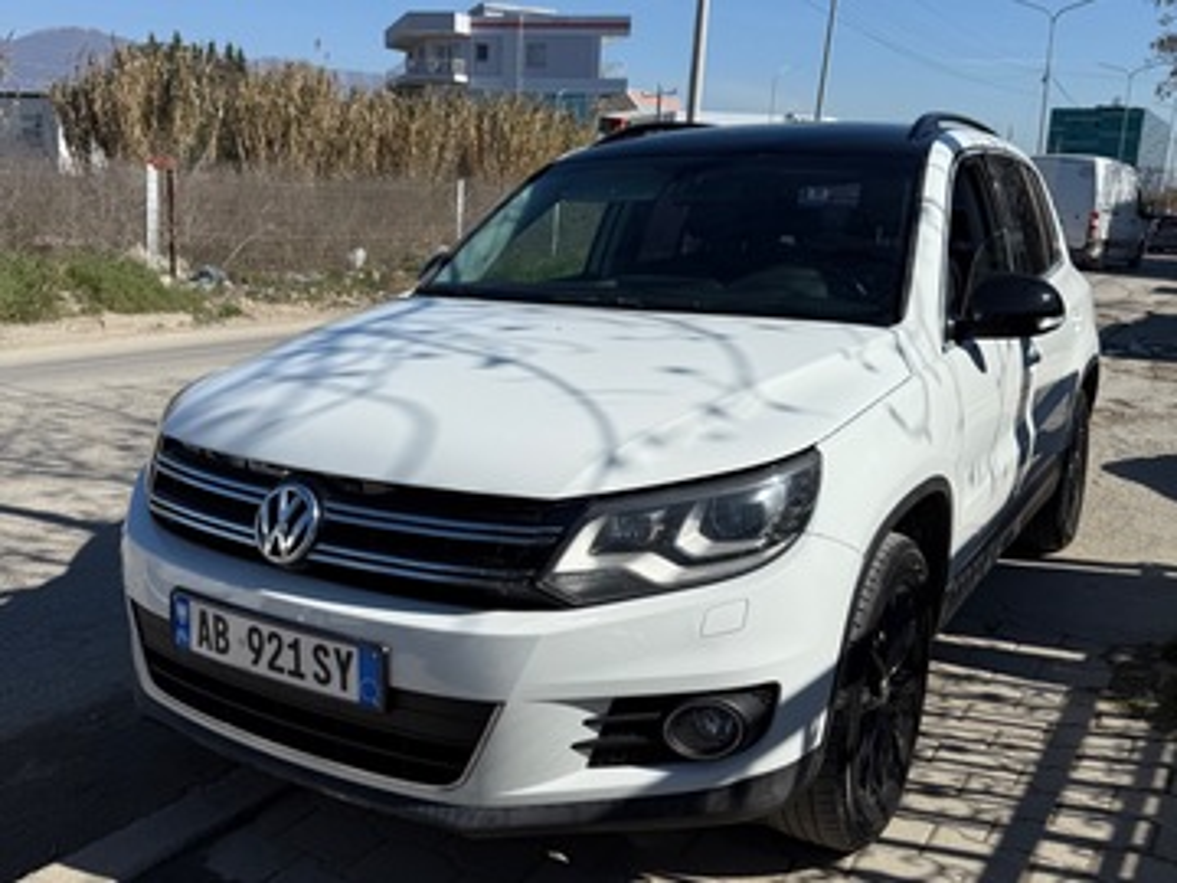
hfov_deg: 71.6
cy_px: 442
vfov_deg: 56.8
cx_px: 588
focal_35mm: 24
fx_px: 816
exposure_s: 1/8130
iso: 80
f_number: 1.78
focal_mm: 6.76
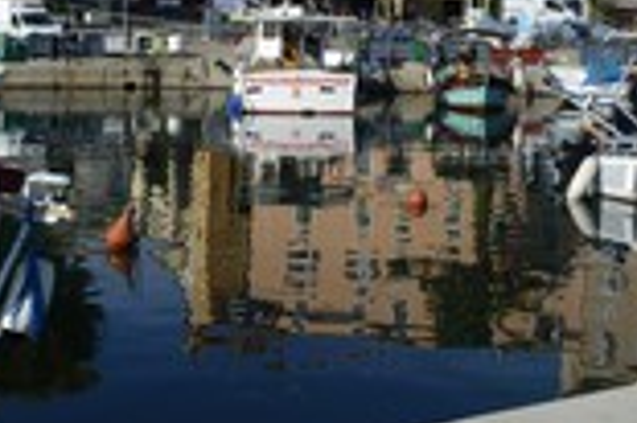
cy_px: 25
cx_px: 407
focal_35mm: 65
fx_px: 1149
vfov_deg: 20.4
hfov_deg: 30.8
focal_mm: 24
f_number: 14
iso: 200
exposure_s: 1/200
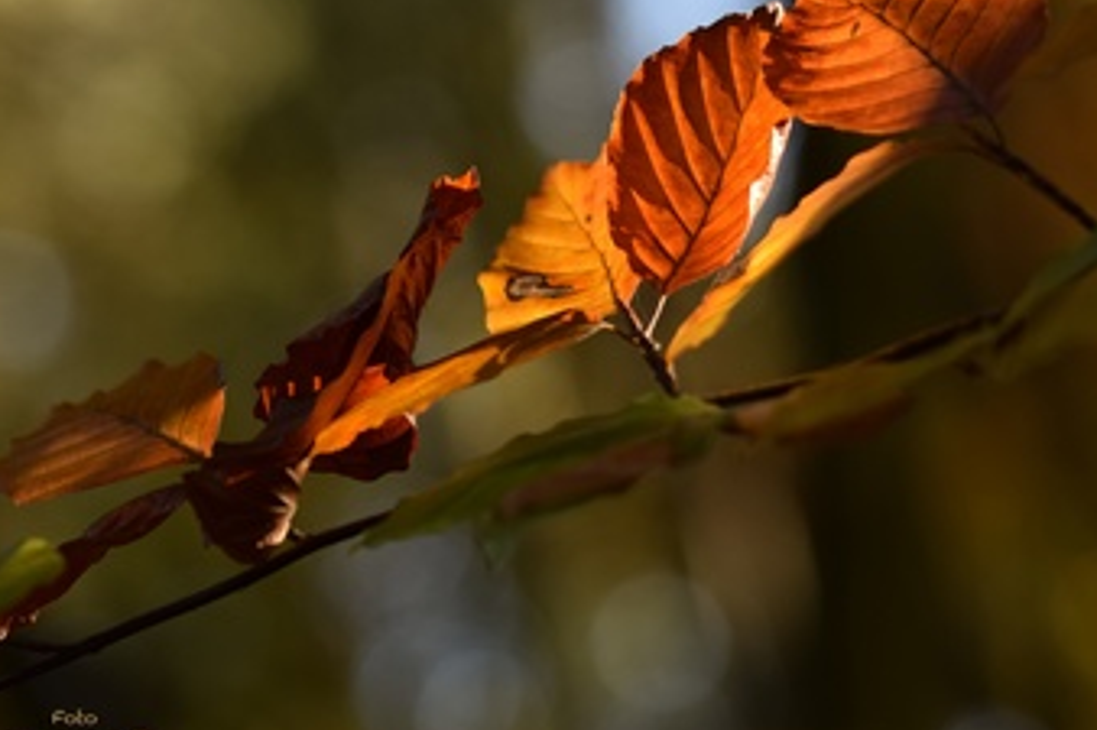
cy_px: 264
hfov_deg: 11.2
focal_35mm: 184
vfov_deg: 7.5
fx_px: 5604
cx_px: 730
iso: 200
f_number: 3.2
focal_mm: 90
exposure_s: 1/400
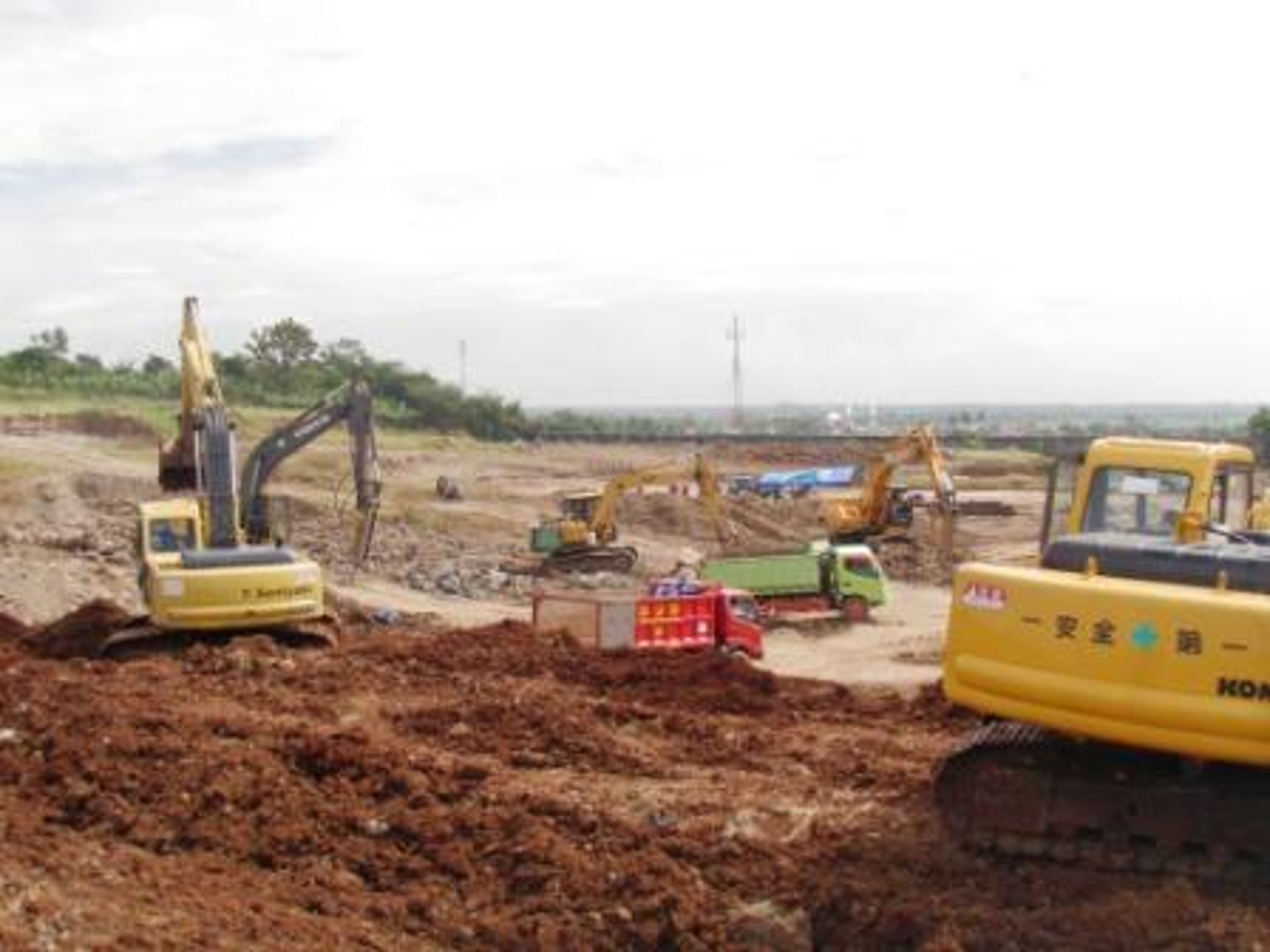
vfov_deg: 37.7
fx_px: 1394
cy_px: 476
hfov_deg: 49.0
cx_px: 635
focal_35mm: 38
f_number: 4.5
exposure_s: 1/500
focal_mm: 6.7
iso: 80
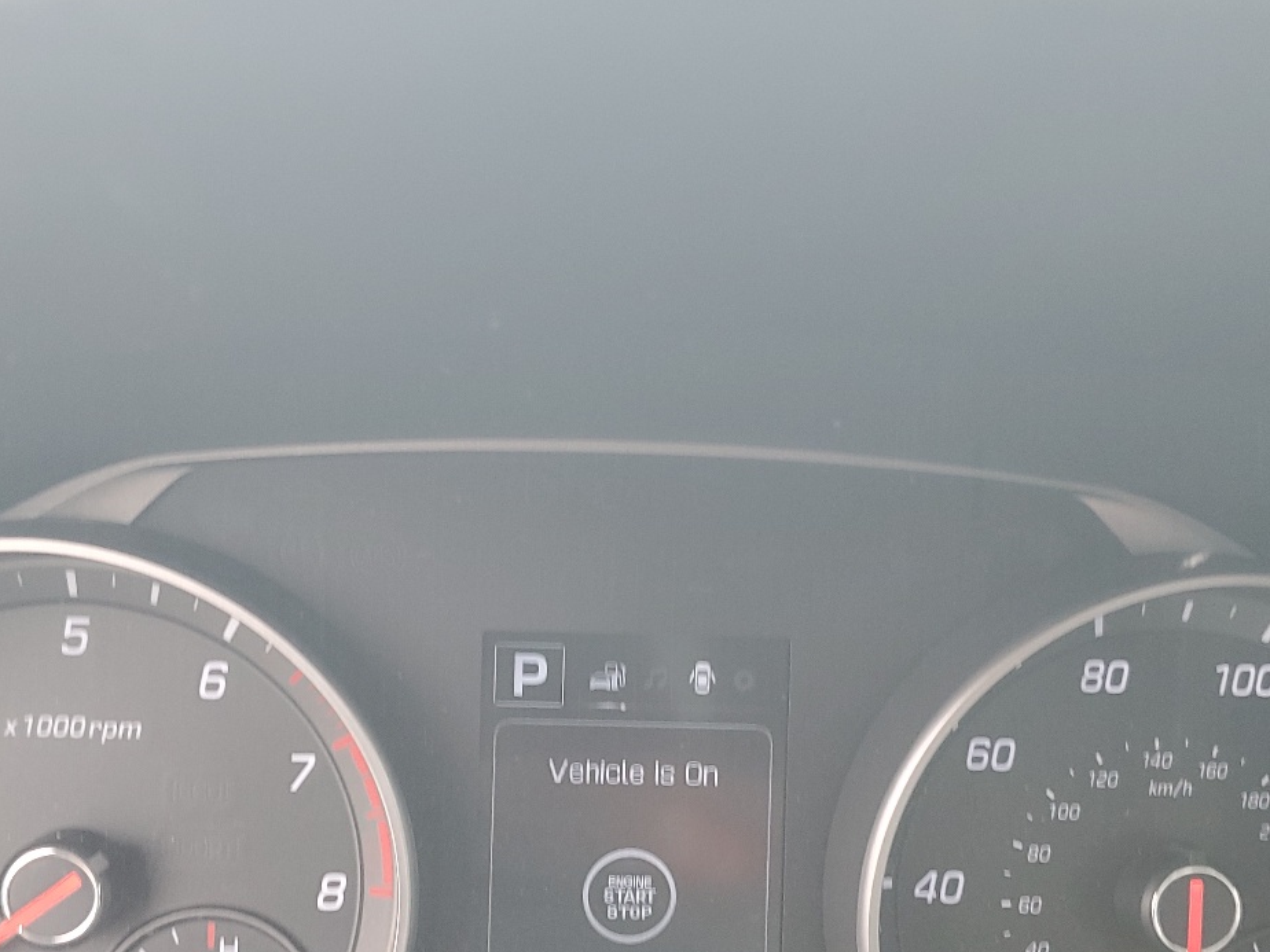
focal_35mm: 45
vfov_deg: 31.6
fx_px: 1651
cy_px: 709
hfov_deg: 42.1
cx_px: 610
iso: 74
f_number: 1.5
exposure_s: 1/60.2
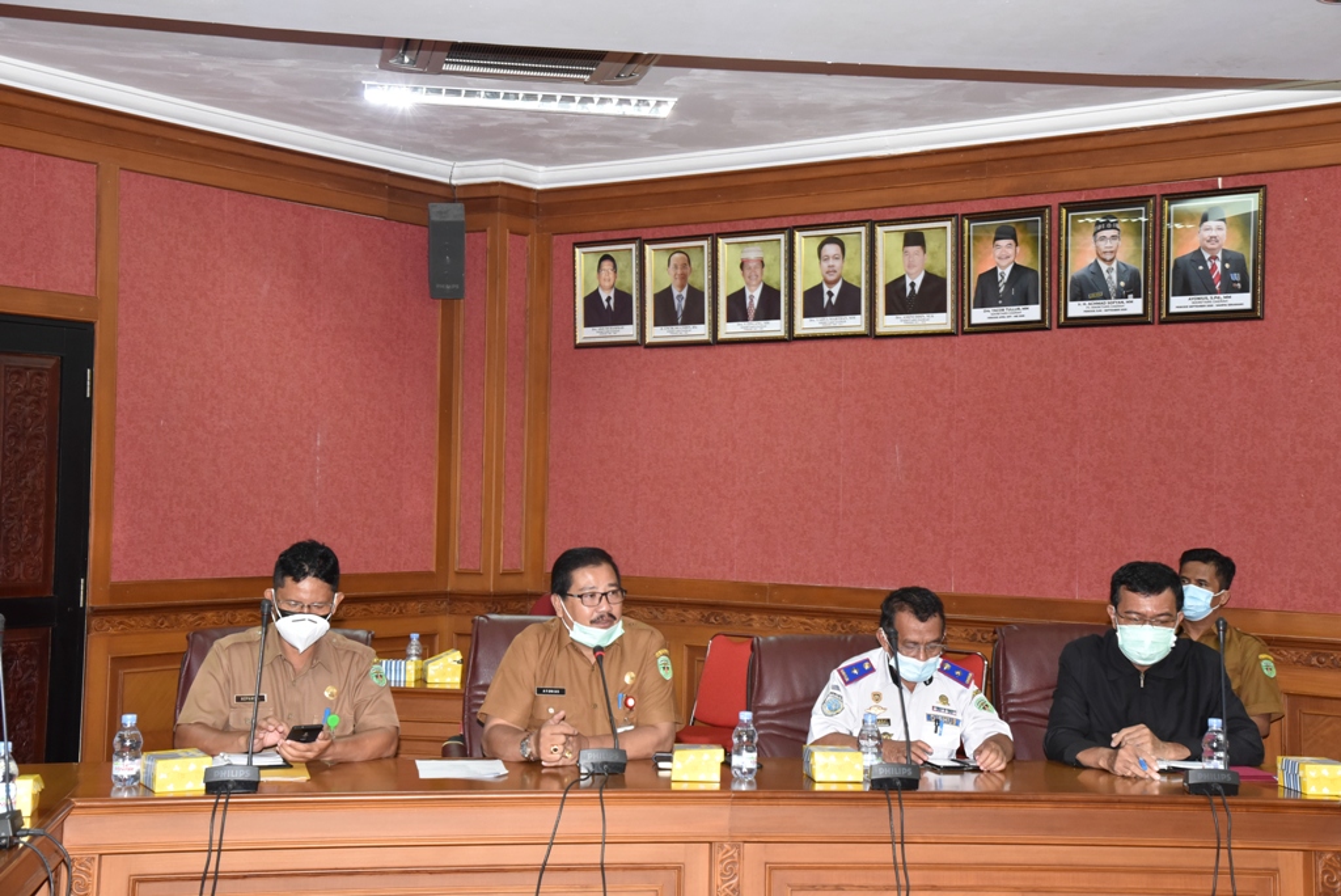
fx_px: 1938
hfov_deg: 38.2
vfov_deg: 26.0
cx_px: 670
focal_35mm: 52
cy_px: 448
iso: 3200
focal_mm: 52
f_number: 10
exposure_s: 1/60
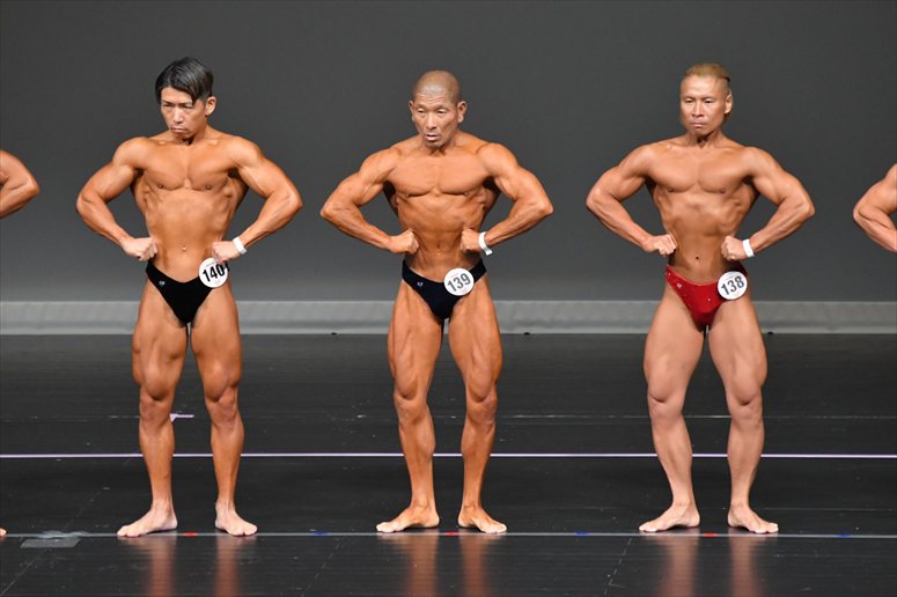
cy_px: 298
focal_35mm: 345
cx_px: 448
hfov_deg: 6.0
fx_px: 8592
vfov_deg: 4.0
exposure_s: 1/400
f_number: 5.6
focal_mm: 230
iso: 4000
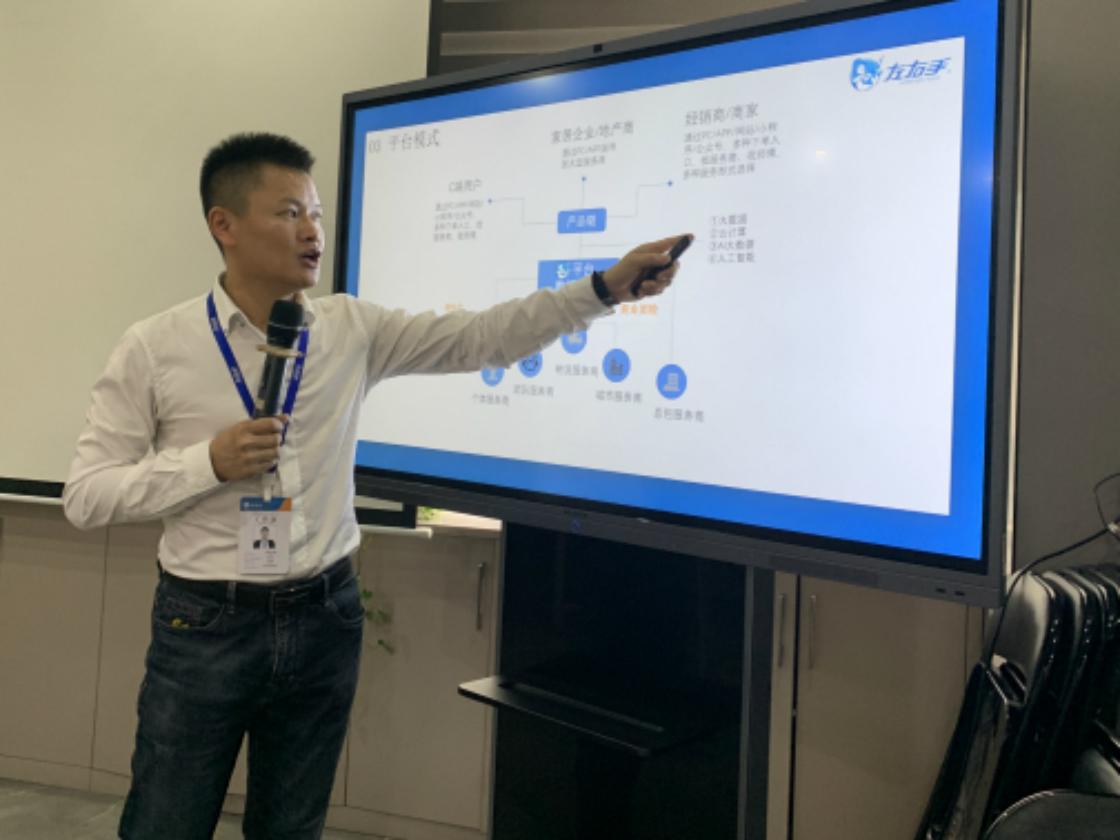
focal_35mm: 33
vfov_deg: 42.7
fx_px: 1068
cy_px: 329
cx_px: 527
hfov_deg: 55.3
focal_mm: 4.25
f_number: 1.8
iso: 100
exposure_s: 1/46
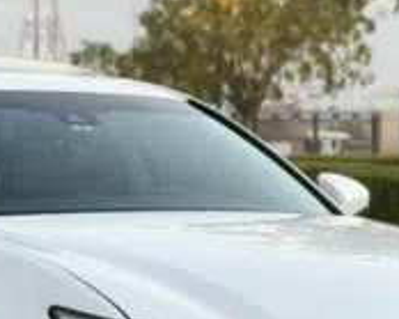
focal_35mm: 172
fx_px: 2030
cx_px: 115
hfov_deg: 11.2
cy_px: 342
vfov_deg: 8.9
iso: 64
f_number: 1.78
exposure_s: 1/50
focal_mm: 6.76
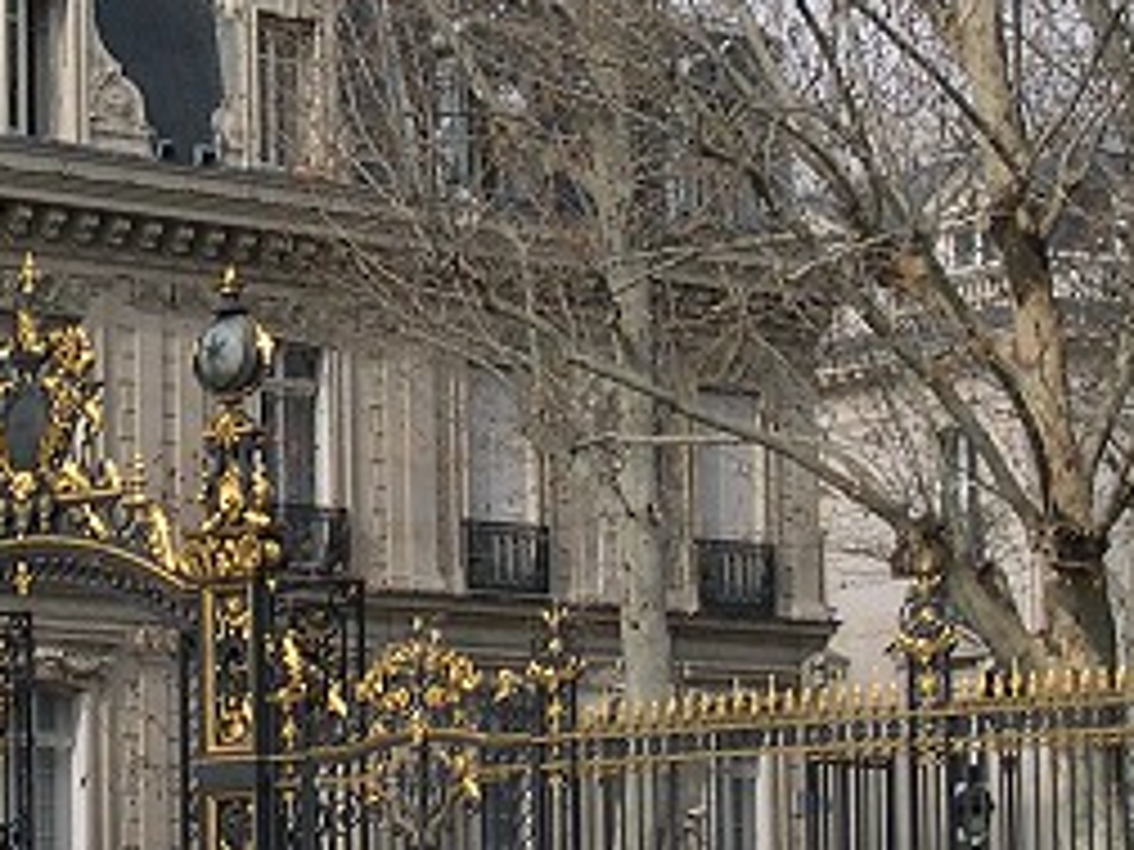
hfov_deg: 10.4
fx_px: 6192
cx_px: 328
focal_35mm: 189
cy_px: 306
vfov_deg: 7.9
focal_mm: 13.2
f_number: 9.6
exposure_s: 1/107
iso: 100
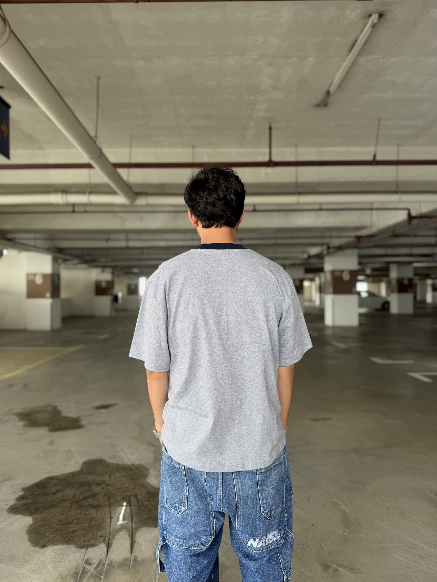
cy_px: 291
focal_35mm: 24
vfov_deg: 71.6
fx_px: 404
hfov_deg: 56.8
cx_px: 218
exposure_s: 1/142
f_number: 1.78
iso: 50
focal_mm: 6.76
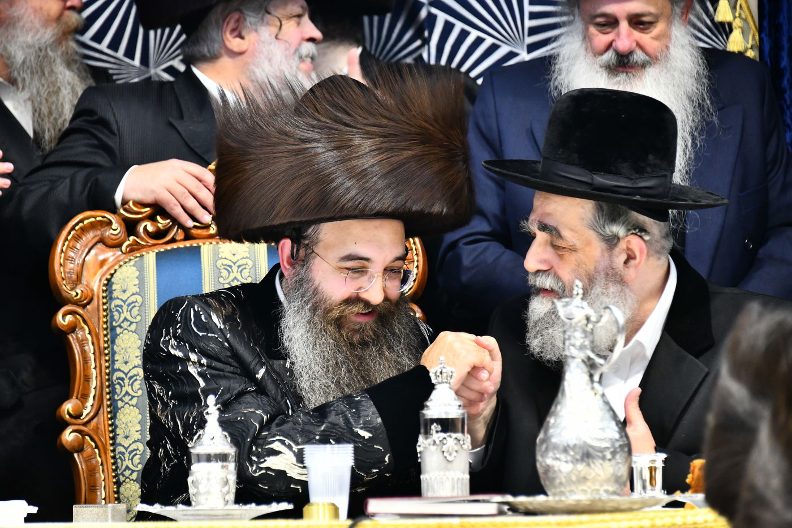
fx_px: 5059
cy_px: 264
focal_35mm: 230
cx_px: 396
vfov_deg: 6.0
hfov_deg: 9.0
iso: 2500
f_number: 5.6
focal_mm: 230
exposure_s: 1/125
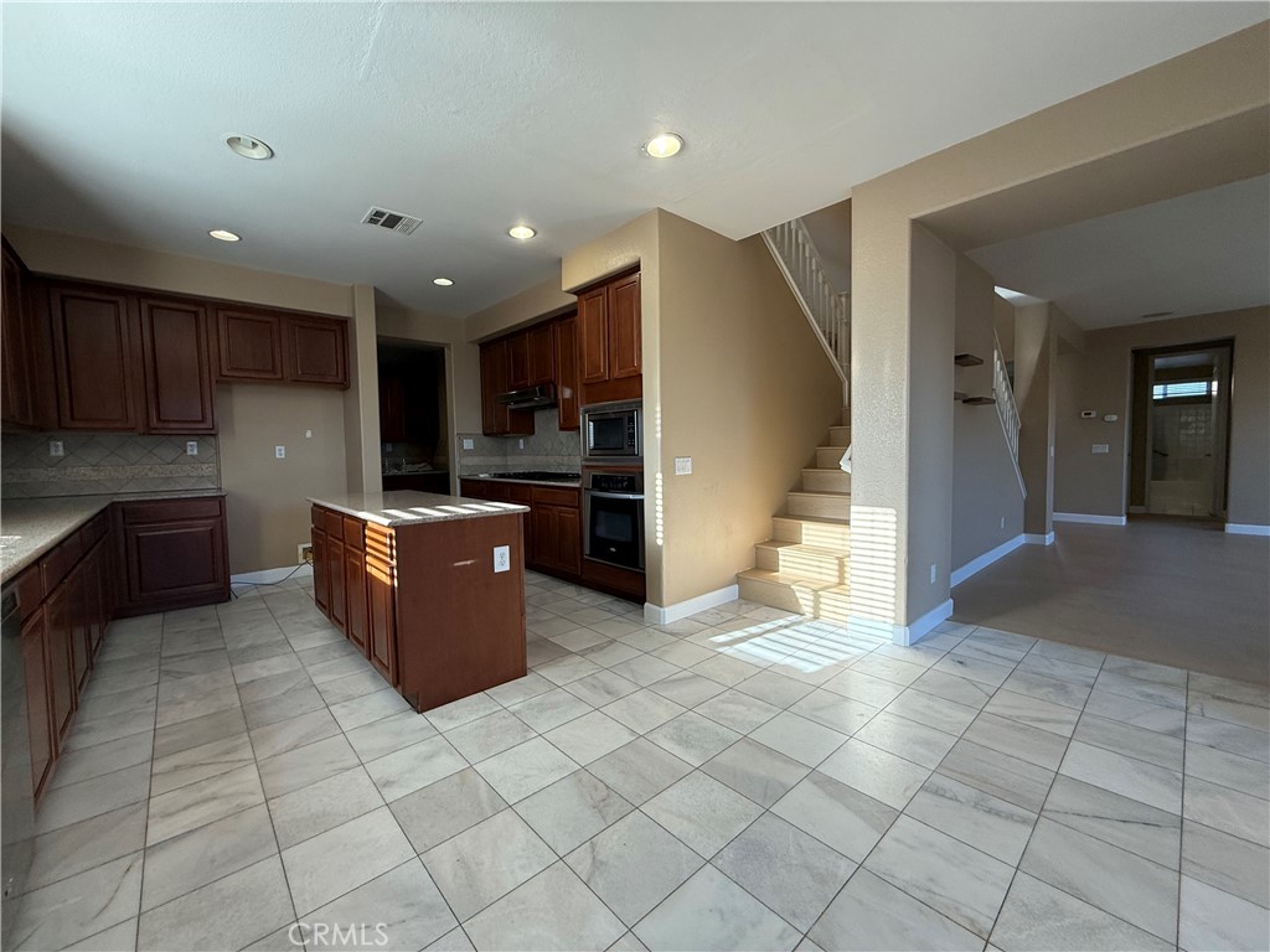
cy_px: 476
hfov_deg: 102.1
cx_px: 635
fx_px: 514
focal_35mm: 14
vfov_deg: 85.7
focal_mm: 2.22
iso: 125
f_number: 2.2
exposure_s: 1/99
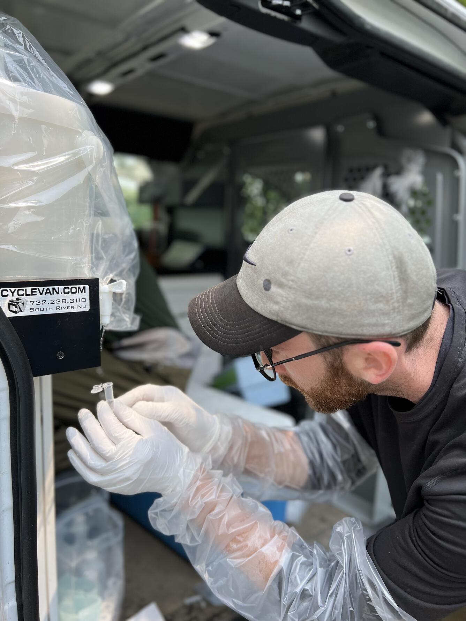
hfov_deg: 53.1
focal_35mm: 26
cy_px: 310
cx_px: 233
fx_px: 467
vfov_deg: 67.3
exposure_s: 1/1224
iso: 50
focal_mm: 5.7
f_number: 1.5
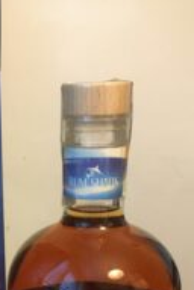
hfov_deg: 21.0
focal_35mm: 63
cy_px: 263
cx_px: 11
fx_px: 509
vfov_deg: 30.4
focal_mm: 4.15
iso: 200
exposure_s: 1/20
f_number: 2.2
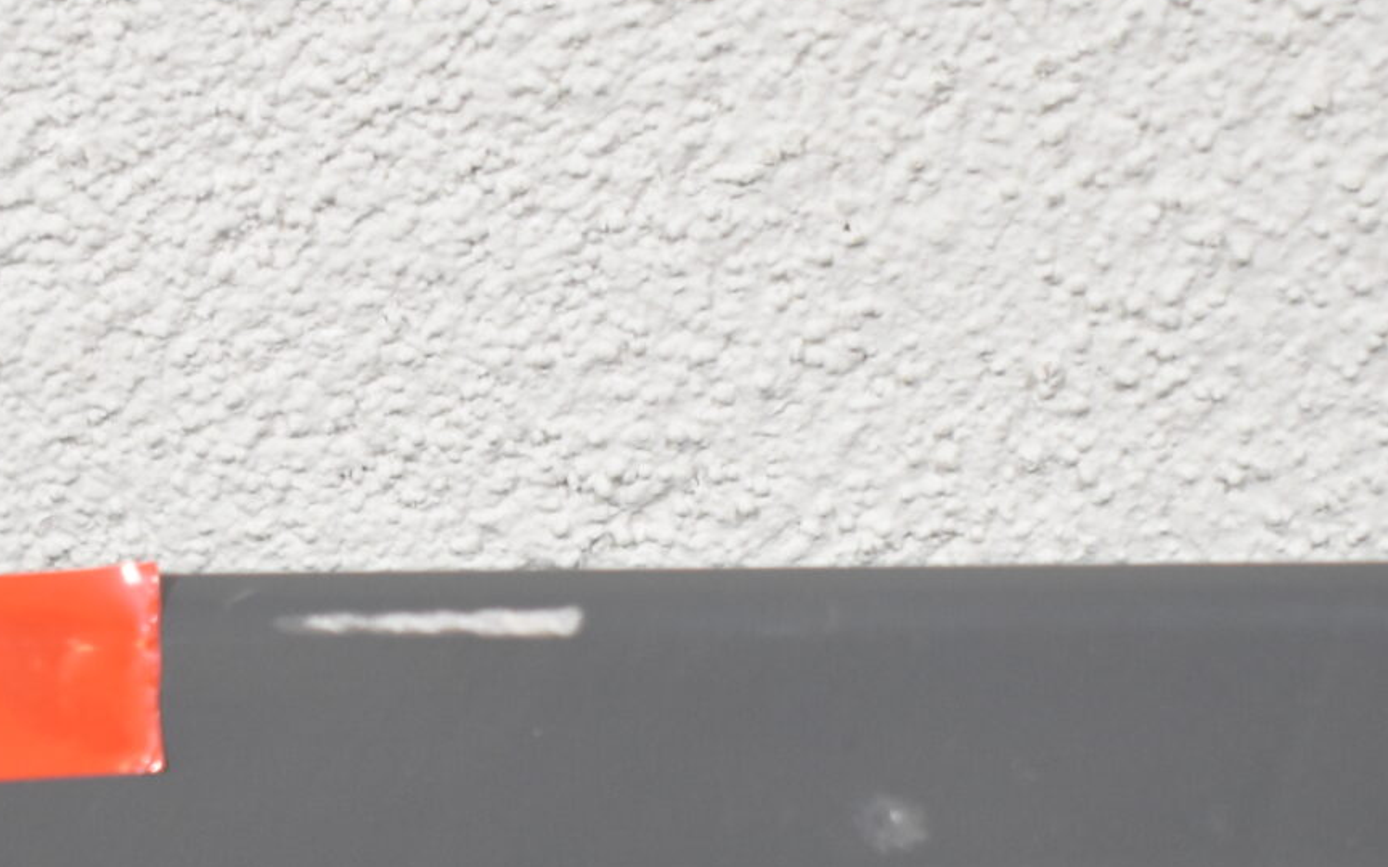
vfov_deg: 8.5
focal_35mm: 154
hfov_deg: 13.5
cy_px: 794
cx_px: 363
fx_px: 5825
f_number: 4.5
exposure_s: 1/200
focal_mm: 34
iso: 800
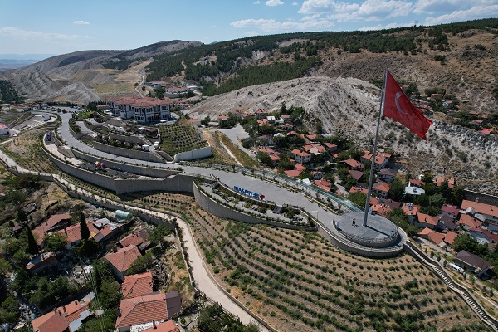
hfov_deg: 78.6
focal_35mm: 22
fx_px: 304
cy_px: 166
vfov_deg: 57.2
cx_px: 249
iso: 100
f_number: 2.8
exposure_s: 1/4000
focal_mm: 8.38
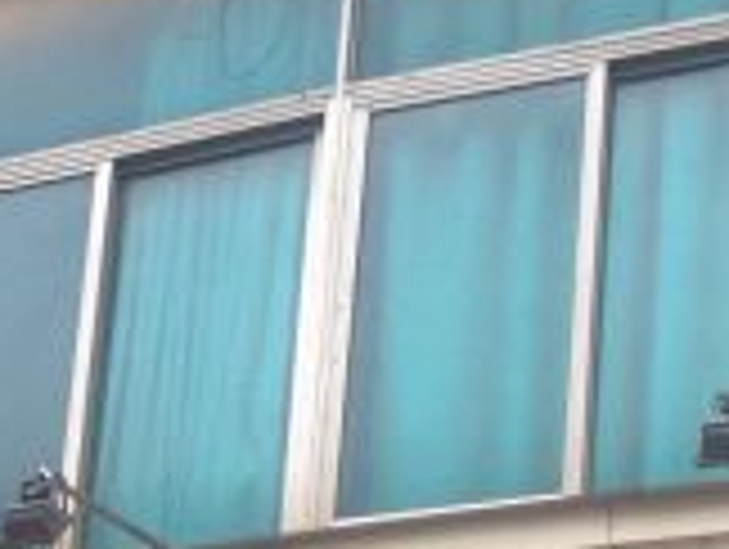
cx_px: 184
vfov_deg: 9.4
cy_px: 970
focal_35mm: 151
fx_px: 3185
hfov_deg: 13.0
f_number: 2.4
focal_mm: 4.28
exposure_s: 1/849
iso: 50
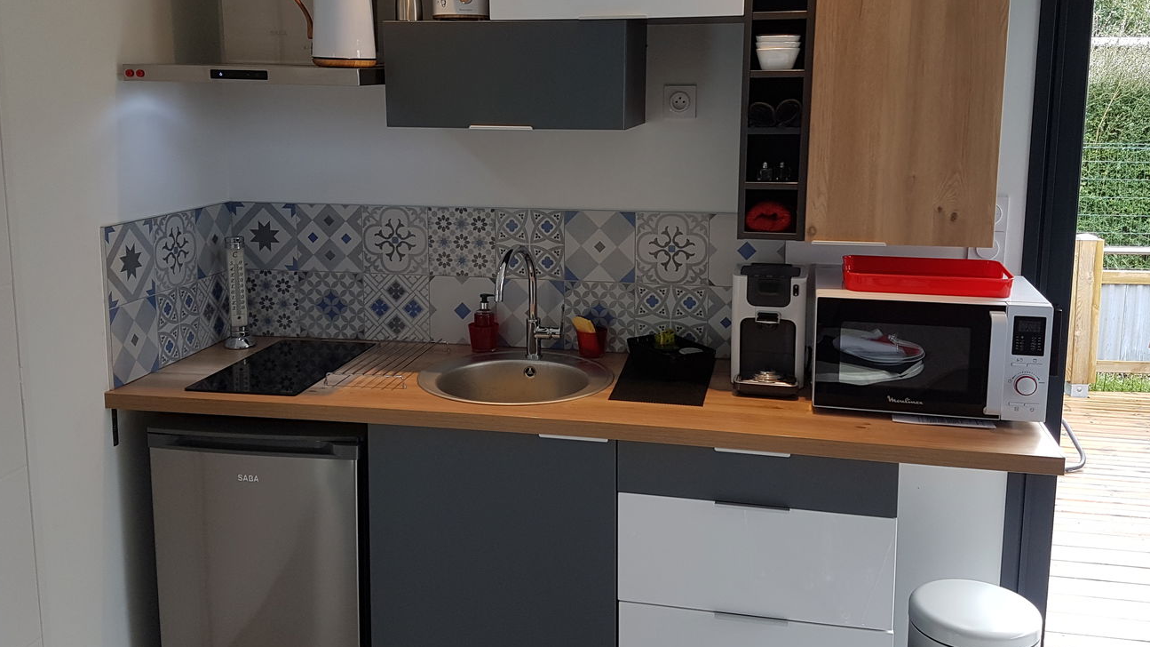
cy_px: 233
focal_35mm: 35
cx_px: 556
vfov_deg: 33.5
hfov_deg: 56.6
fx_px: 1067
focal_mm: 4.2
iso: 50
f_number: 1.7
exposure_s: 1/100
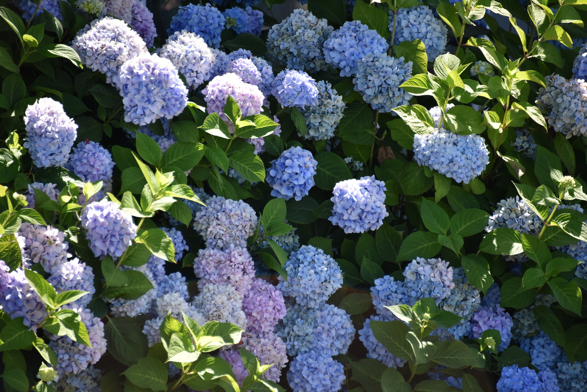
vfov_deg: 4.6
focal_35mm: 300
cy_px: 196
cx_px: 294
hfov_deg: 6.9
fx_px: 4892
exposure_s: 1/640
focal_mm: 300
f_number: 5.6
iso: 640
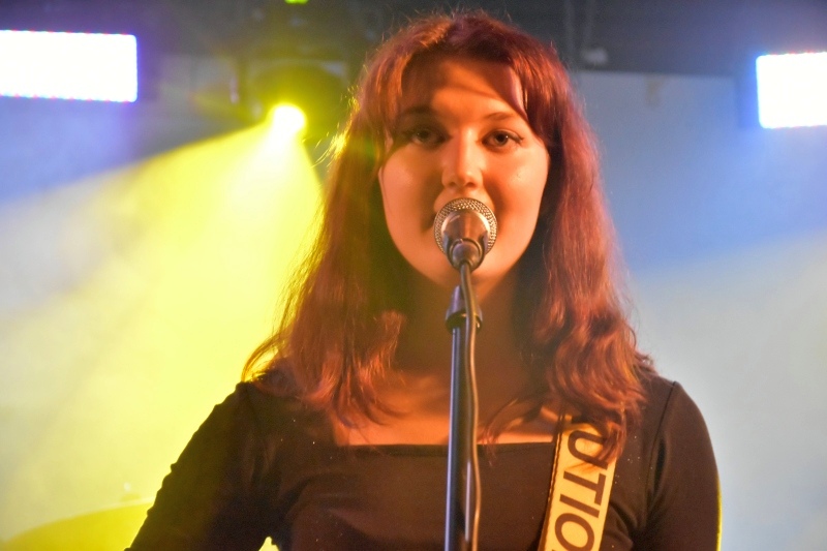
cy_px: 276
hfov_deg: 16.1
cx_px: 414
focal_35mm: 128
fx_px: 2928
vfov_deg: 10.7
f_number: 5.6
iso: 5000
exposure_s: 1/40
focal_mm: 85
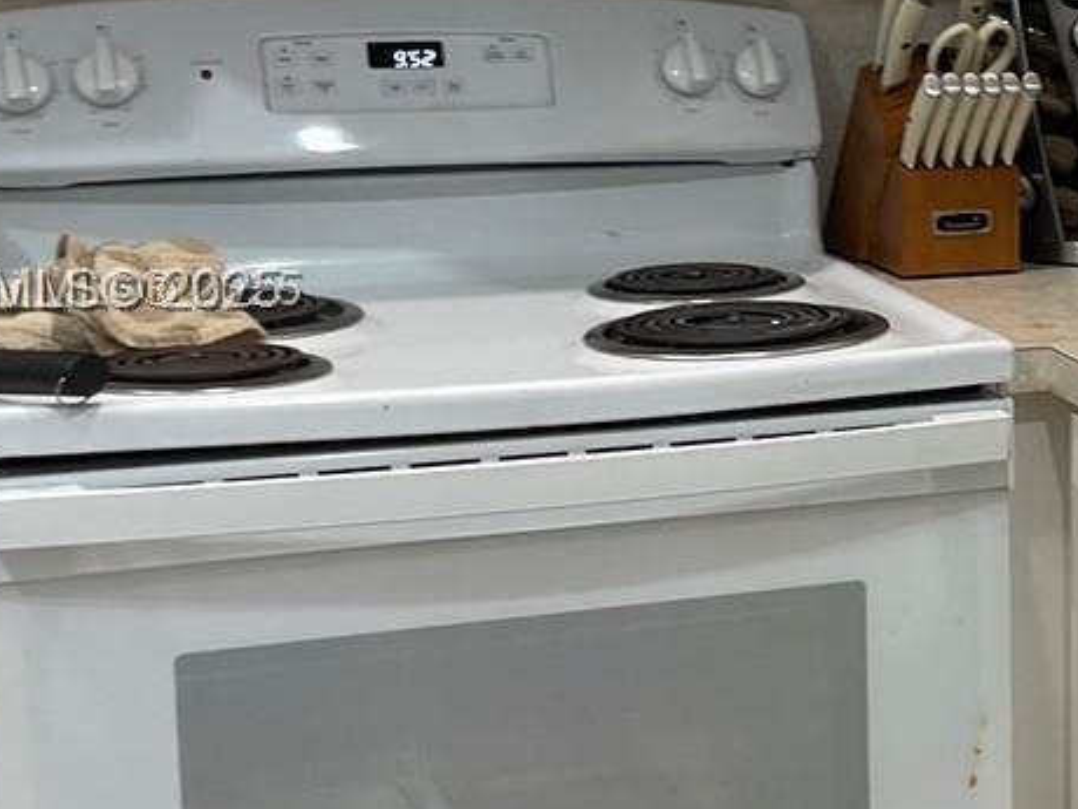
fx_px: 2709
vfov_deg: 16.9
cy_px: 293
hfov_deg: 20.4
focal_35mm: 87
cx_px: 1427
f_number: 1.6
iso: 64
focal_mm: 5.1
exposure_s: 1/60
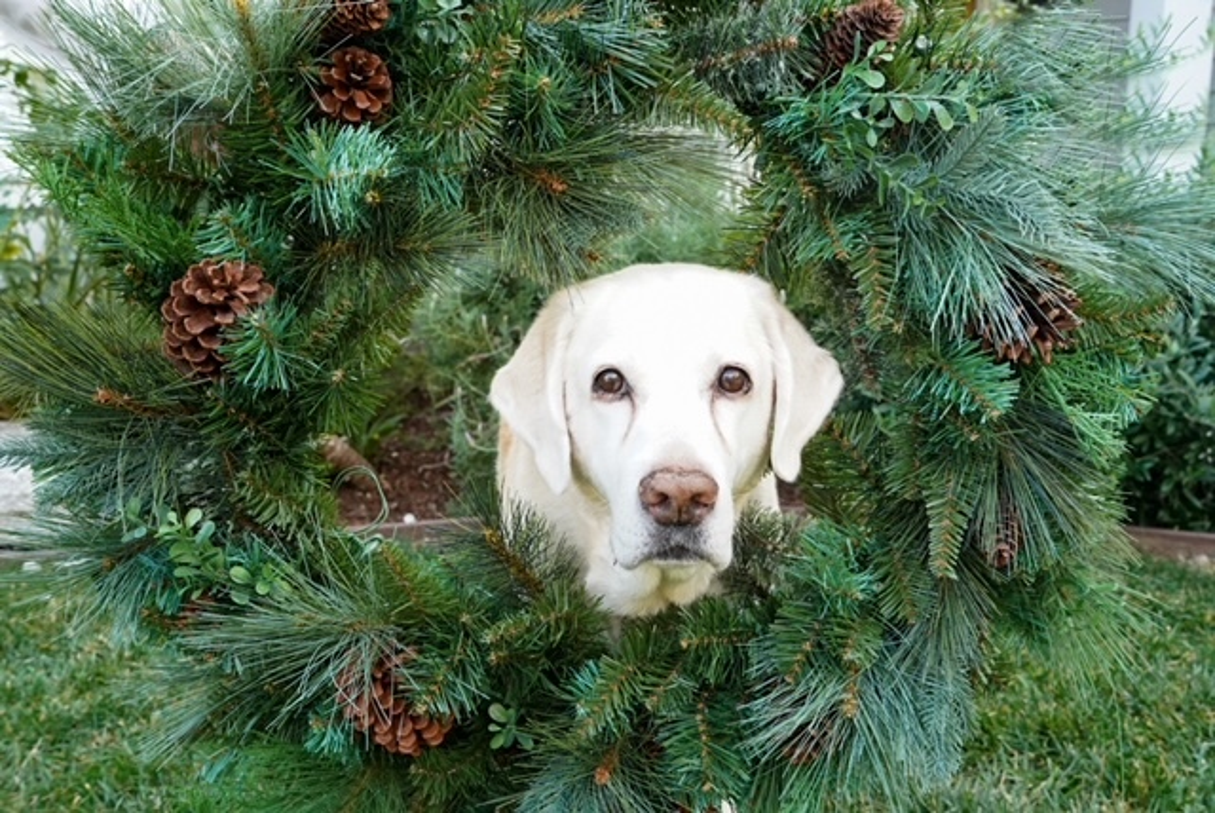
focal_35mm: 30
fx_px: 1013
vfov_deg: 43.7
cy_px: 406
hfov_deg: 61.9
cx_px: 608
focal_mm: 30
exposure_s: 1/250
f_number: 8
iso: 2500
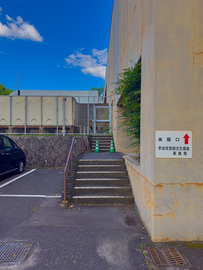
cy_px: 135
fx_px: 188
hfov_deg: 56.8
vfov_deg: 71.6
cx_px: 102
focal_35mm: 24
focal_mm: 6.86
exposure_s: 1/1800
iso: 100
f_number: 1.8
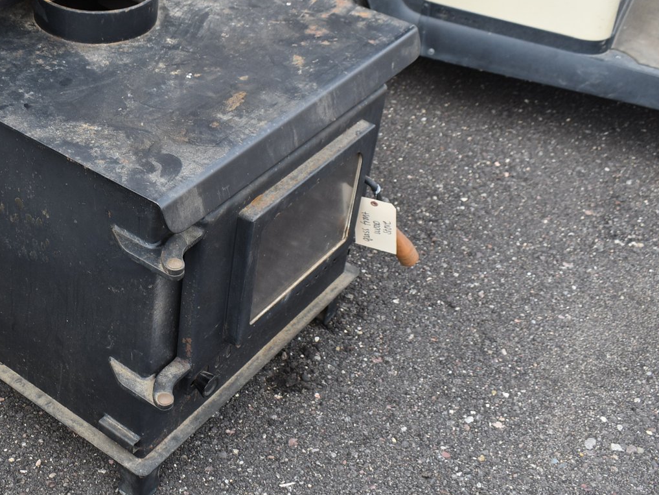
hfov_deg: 35.0
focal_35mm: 53
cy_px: 194
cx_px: 130
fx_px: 1009
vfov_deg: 27.5
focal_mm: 22
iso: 280
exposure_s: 1/250
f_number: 5.6
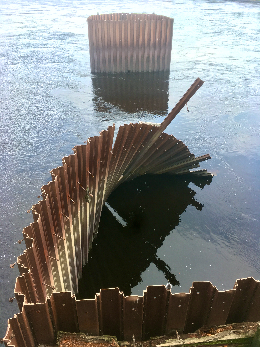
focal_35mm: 29
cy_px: 174
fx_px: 290
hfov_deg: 48.2
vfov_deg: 61.7
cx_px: 130
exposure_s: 1/185
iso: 25
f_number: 2.2
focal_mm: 4.15
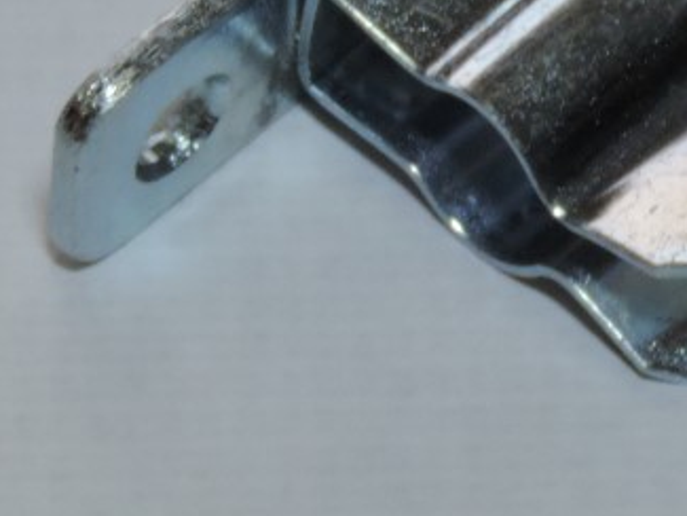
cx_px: 588
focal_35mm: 335
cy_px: 63
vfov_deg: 4.4
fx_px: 6651
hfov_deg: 5.9
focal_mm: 30.3
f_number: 4.5
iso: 400
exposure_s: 1/125
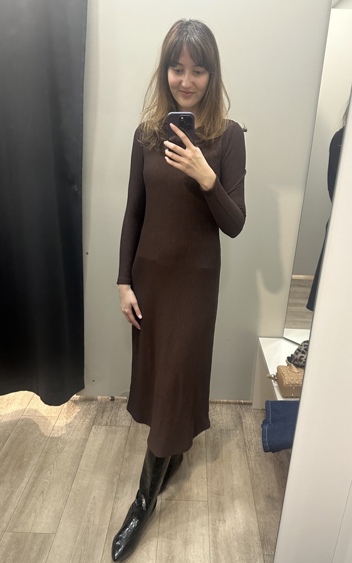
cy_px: 284
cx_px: 190
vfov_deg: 70.4
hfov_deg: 47.5
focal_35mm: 26
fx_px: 399
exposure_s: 1/50
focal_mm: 6.86
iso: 400
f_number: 1.78
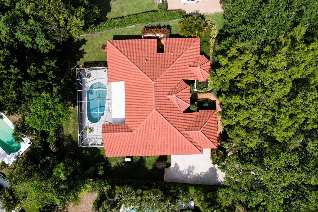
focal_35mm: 22
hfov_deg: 78.6
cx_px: 159
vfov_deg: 57.2
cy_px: 106
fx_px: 194
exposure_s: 1/4000
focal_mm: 8.38
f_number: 2.8
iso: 100
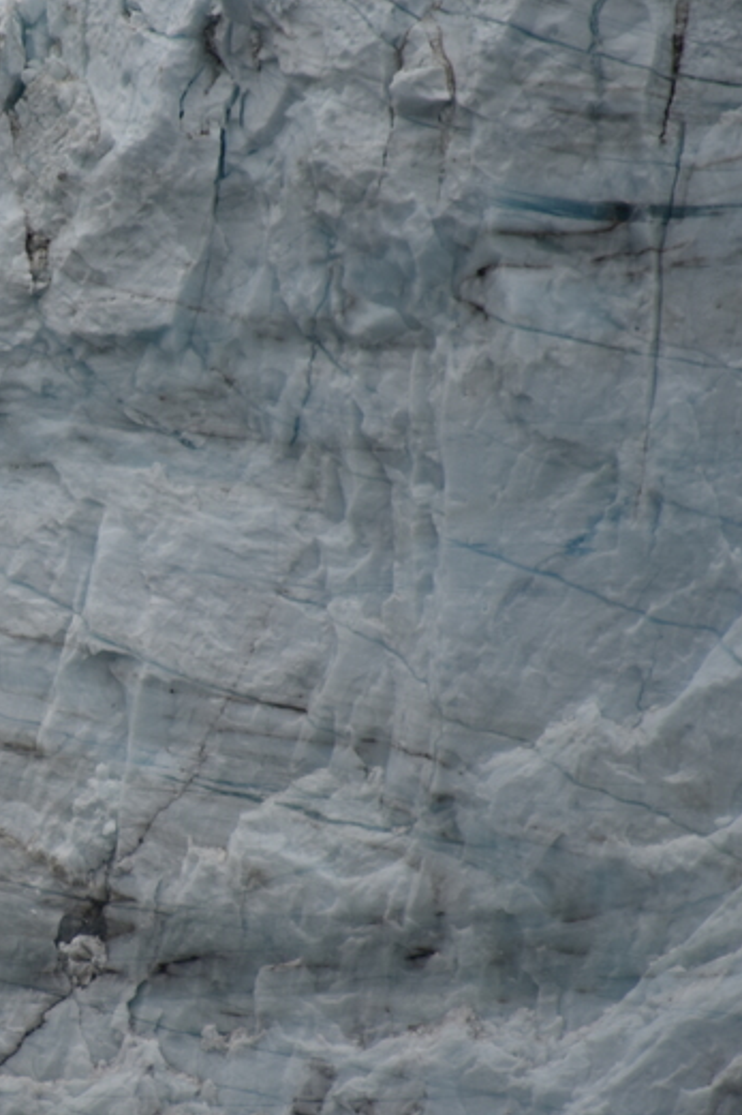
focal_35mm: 737
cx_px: -278
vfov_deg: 2.8
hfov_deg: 1.9
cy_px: 546
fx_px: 22799
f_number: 5.6
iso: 250
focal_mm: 300
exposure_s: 1/640
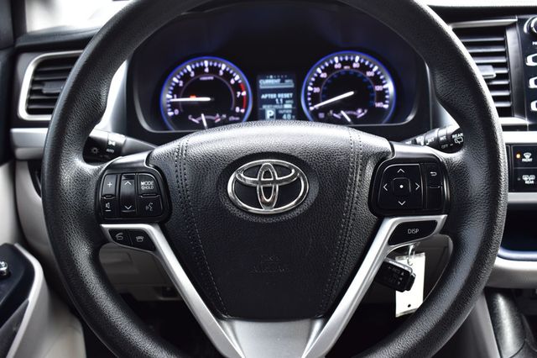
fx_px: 559
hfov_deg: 51.3
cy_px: 179
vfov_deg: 35.5
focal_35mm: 38
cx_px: 268
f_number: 6.3
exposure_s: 1/15
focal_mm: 25
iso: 400
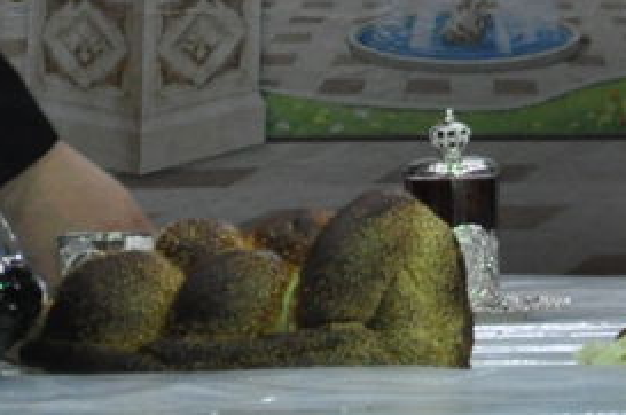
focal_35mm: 808
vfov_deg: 1.7
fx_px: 14018
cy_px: -405
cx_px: 1344
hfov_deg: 2.5
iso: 1000
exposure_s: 1/60
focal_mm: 105
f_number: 5.6
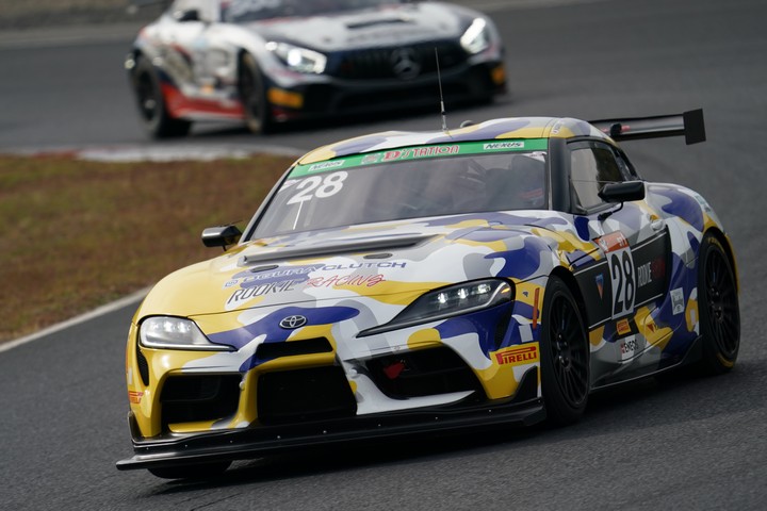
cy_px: 256
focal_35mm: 600
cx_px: 384
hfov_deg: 3.4
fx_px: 12782
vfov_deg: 2.3
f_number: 7.1
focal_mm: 600
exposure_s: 1/800
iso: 250
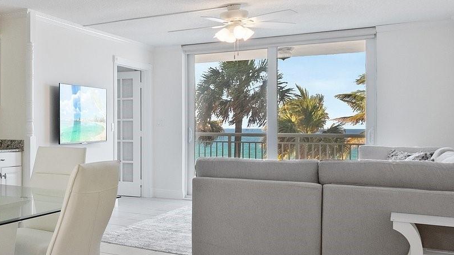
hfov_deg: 39.2
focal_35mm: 40
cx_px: -69
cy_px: 150
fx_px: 481
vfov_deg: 29.6
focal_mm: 10
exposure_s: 1/15
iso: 720
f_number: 8
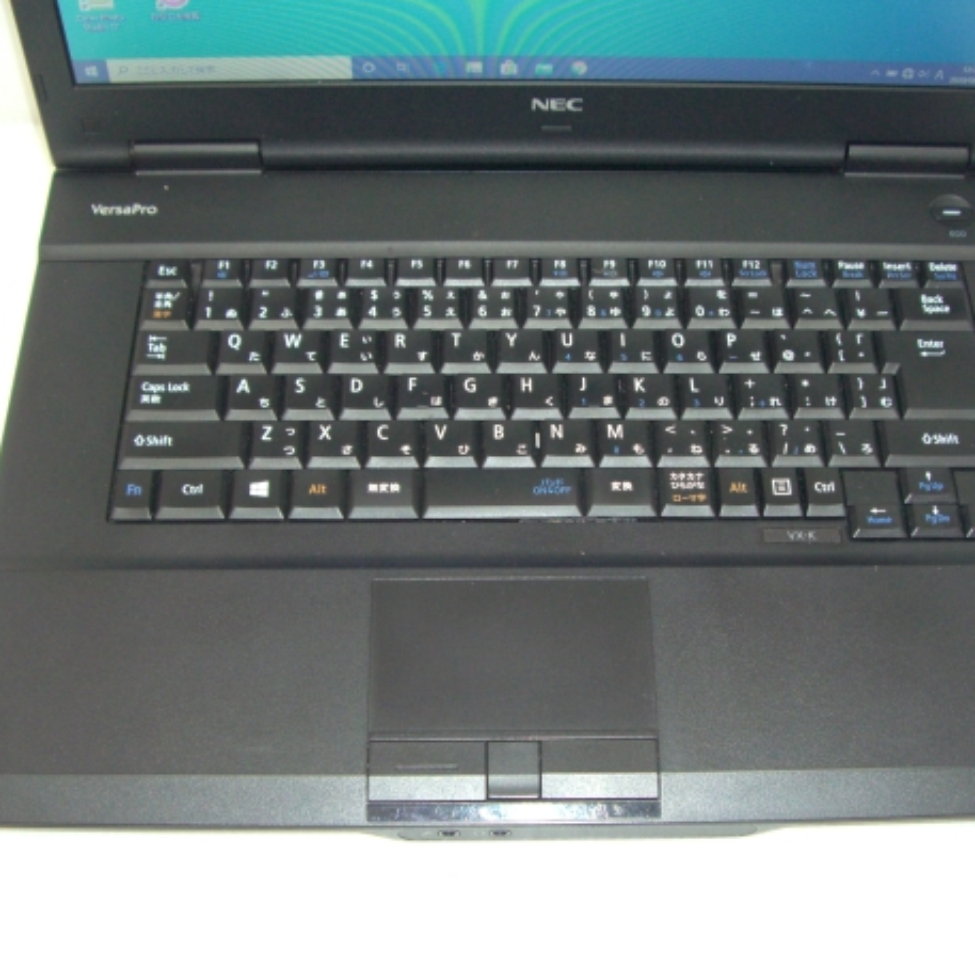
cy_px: 501
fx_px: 1498
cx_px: 548
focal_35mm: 47
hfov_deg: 36.0
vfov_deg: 36.1
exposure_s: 1/30
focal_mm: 7.9
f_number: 2.8
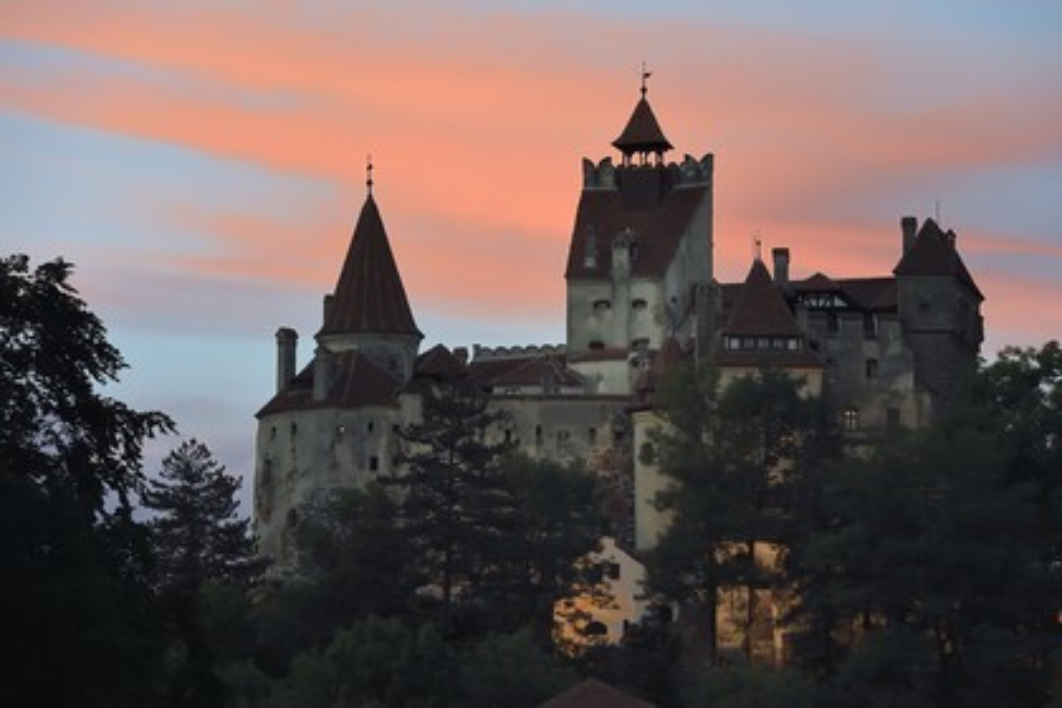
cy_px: 354
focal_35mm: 175
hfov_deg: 11.7
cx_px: 531
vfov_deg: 7.8
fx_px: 5162
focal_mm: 175
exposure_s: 1/125
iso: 3200
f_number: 7.1
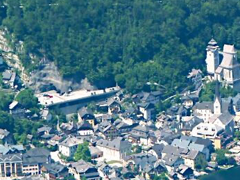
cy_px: 132
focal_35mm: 1041
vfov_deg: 1.4
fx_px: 7212
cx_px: 204
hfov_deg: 1.9
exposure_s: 1/200
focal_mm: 49.2
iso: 80
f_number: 4.9
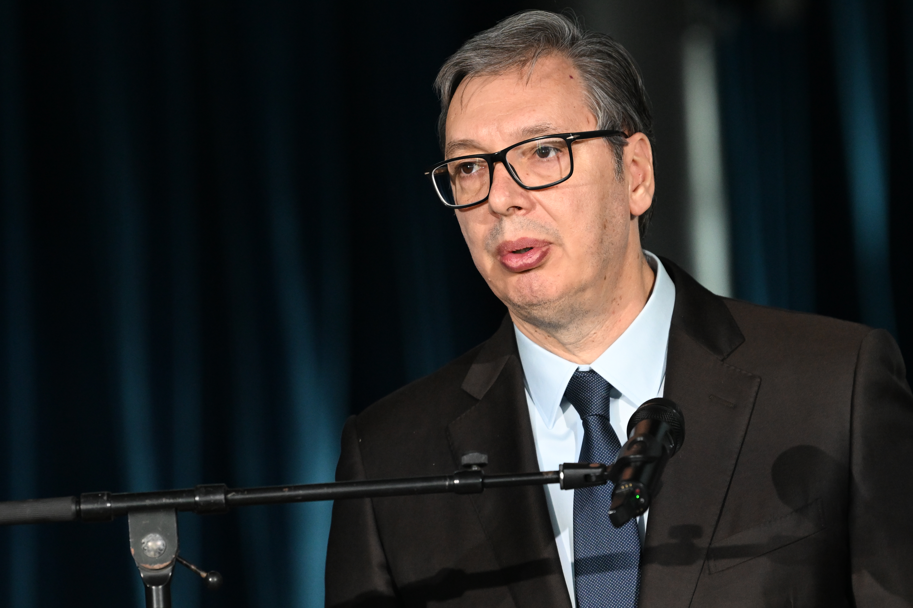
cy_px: 304
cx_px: 456
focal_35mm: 300
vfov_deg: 4.6
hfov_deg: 6.9
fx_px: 7606
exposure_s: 1/320
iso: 3200
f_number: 4
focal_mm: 200
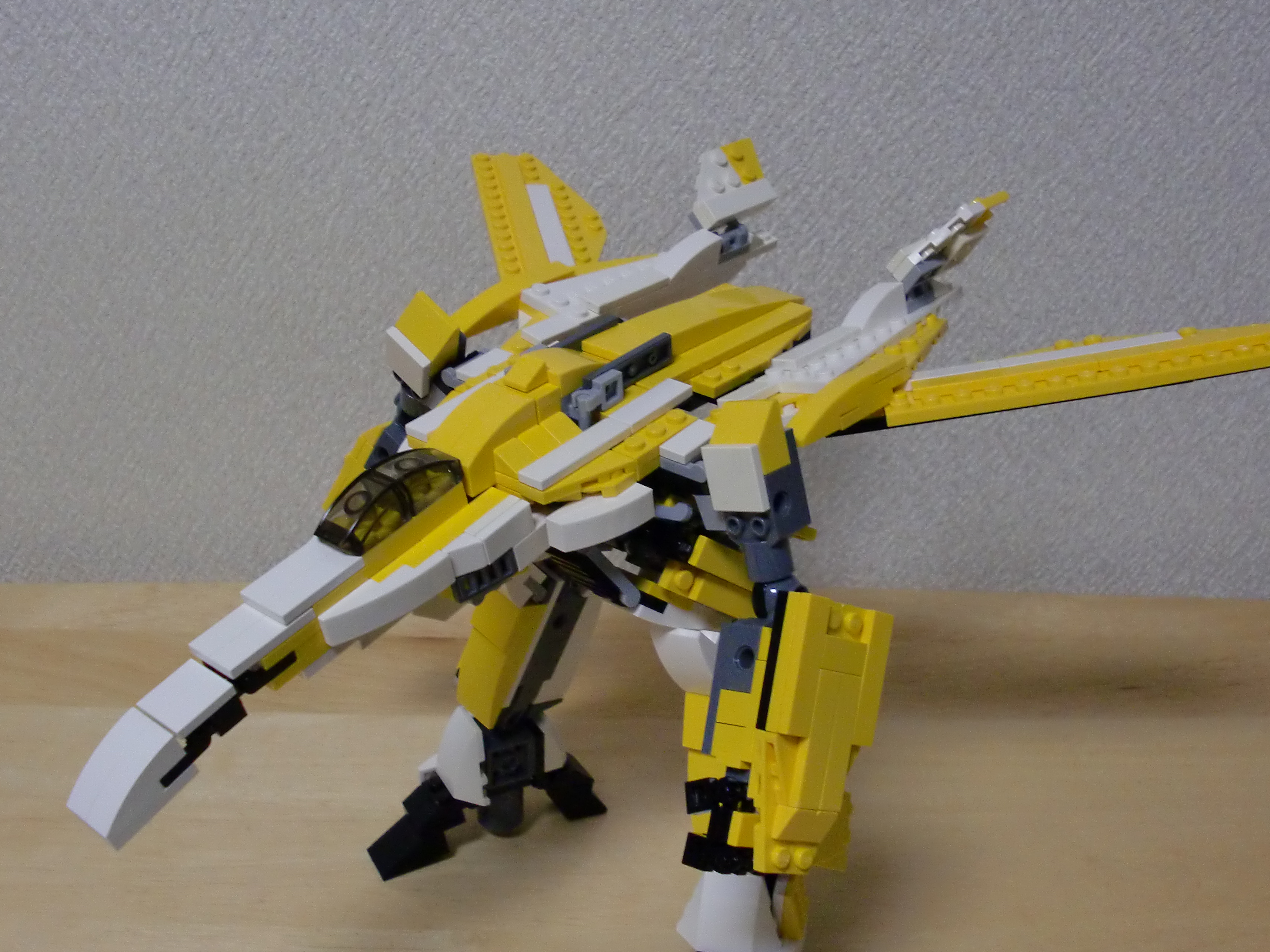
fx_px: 1541
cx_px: 679
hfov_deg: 44.8
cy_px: 484
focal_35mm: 42
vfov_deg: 34.3
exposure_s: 1/60
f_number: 2.8
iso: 400
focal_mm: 6.3
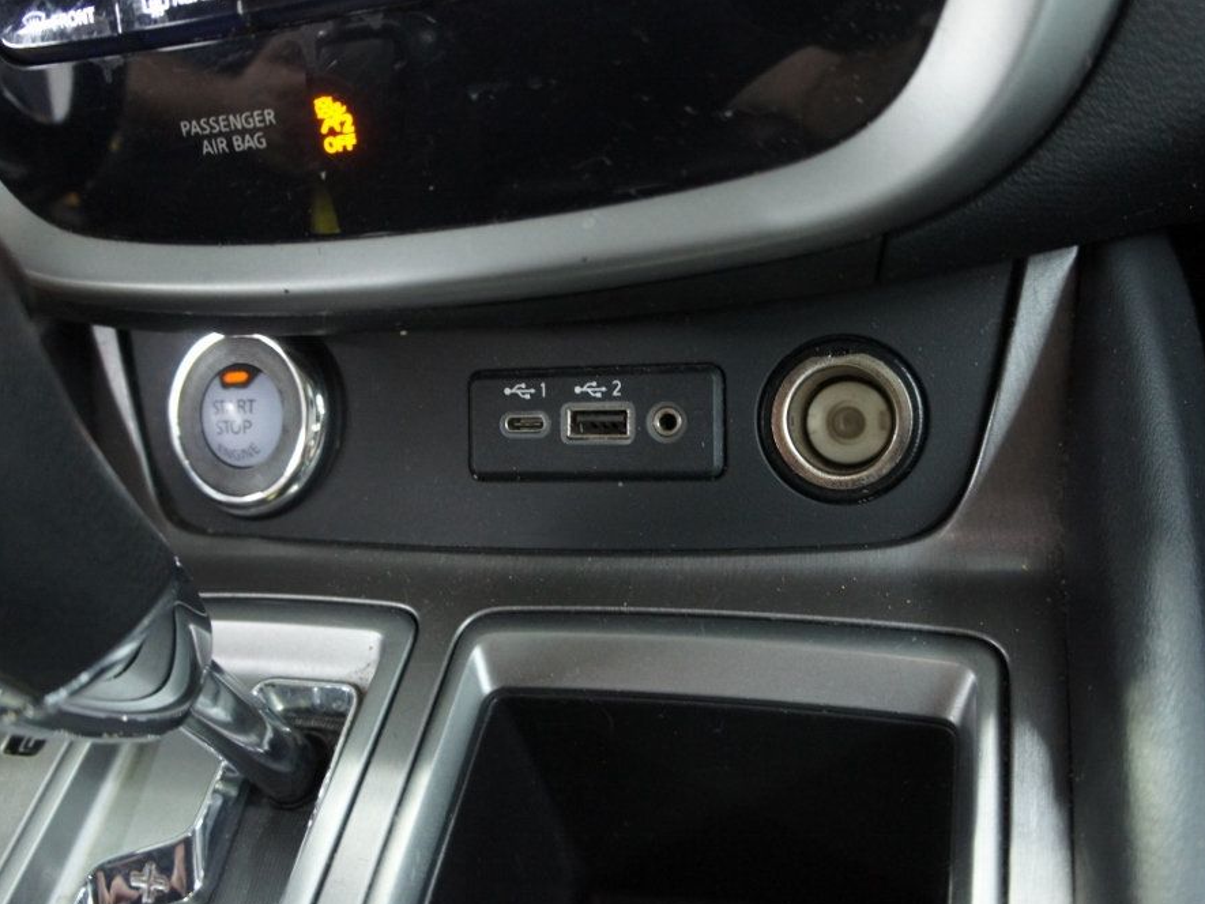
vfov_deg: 46.8
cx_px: 607
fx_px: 1044
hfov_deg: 60.0
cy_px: 461
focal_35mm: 30
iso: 1600
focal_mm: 18
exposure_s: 1/20
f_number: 3.5
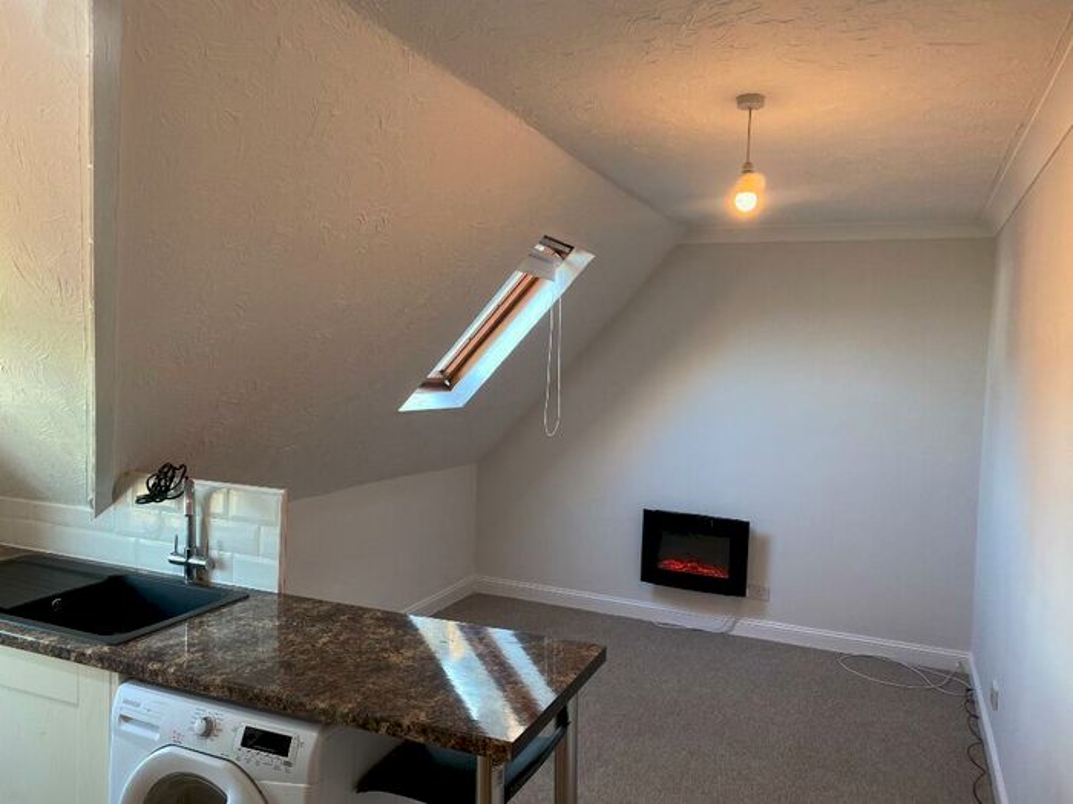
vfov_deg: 53.1
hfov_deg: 67.3
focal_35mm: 26
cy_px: 402
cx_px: 536
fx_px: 806
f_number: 1.8
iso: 100
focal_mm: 4.25
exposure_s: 1/100
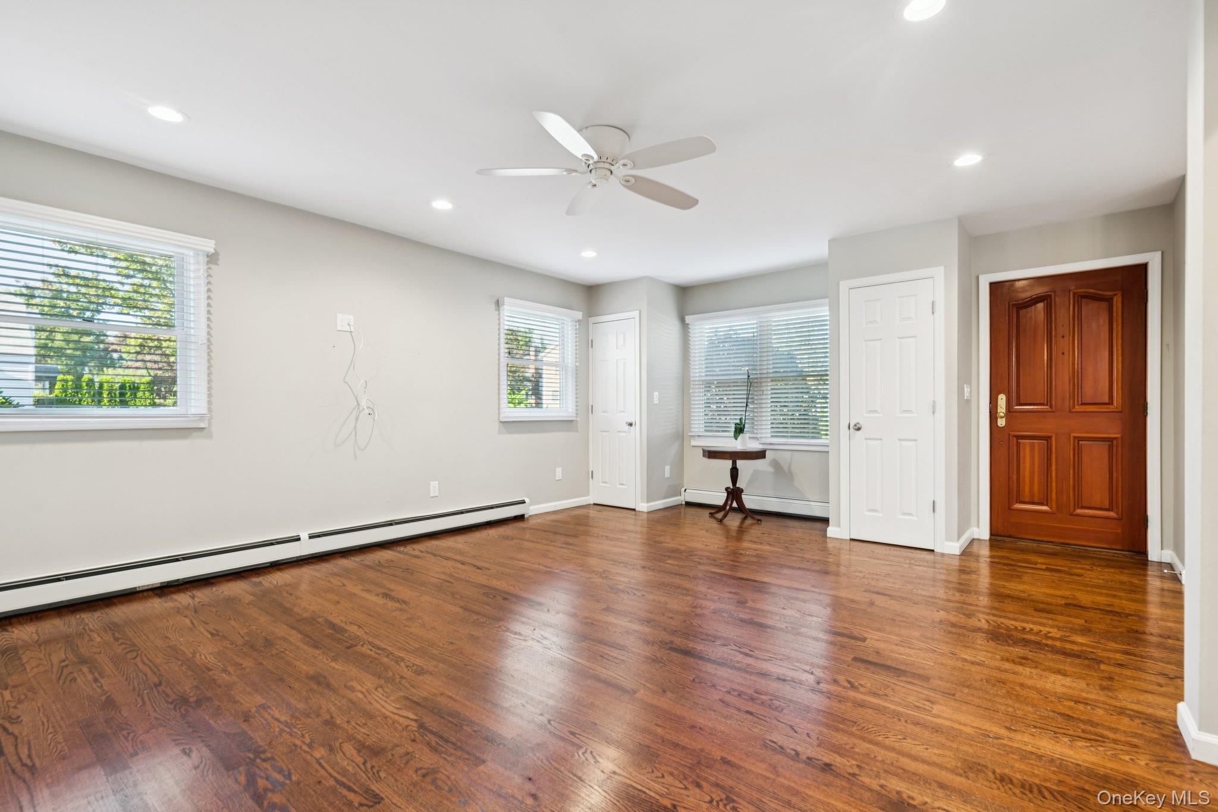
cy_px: 406
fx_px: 541
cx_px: 609
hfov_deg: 96.7
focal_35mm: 16
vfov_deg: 73.7
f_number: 8
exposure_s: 1/5
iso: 200
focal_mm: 16
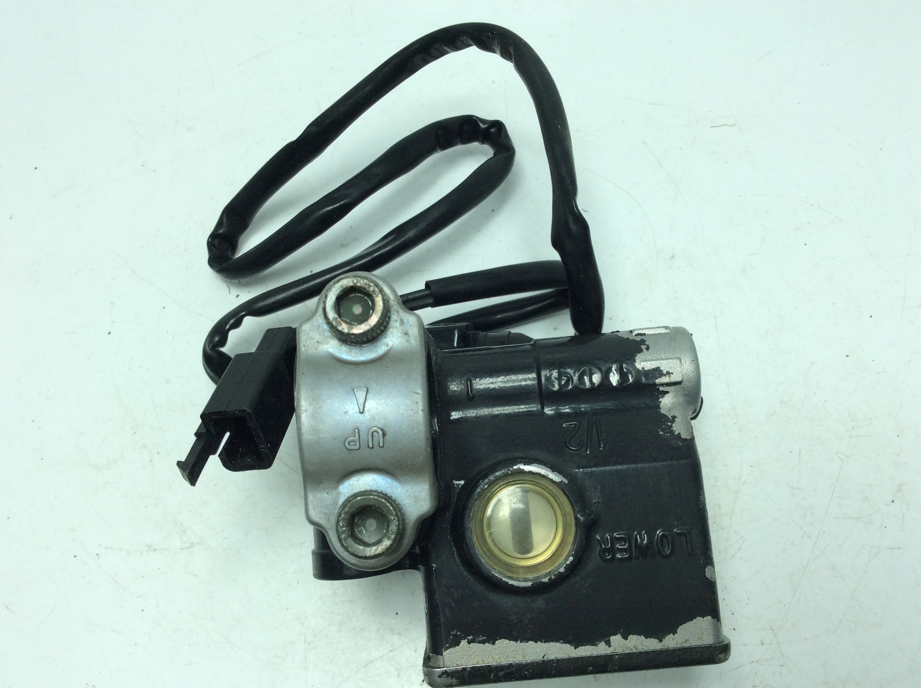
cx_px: 460
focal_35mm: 32
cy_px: 344
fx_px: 850
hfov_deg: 56.9
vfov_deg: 44.1
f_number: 2.4
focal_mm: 3.3
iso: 32
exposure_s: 1/381
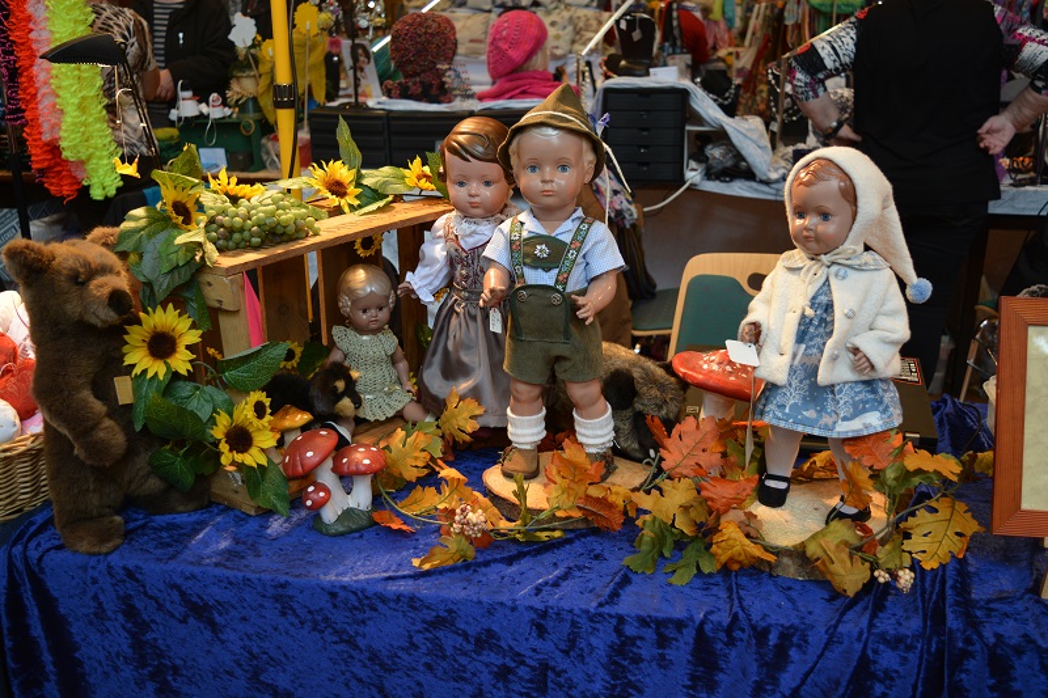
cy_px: 349
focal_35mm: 36
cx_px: 524
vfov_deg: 36.9
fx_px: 1048
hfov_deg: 53.1
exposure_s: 1/80
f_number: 4.5
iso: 400
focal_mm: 24
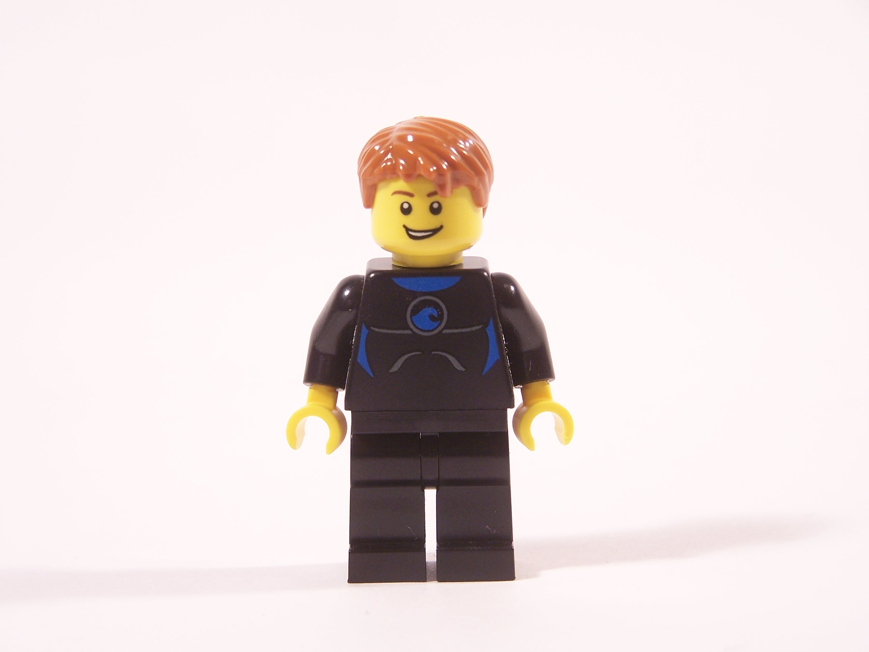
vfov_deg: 12.7
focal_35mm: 117
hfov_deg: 16.8
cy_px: 326
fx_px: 2937
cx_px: 434
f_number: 3.2
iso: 100
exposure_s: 1/15
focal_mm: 19.4
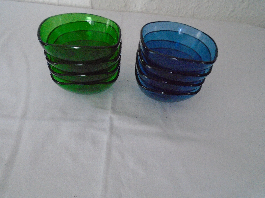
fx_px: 199
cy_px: 99
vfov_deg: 53.1
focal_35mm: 26
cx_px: 132
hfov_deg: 67.3
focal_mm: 4.6
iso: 800
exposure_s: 1/40
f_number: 3.2
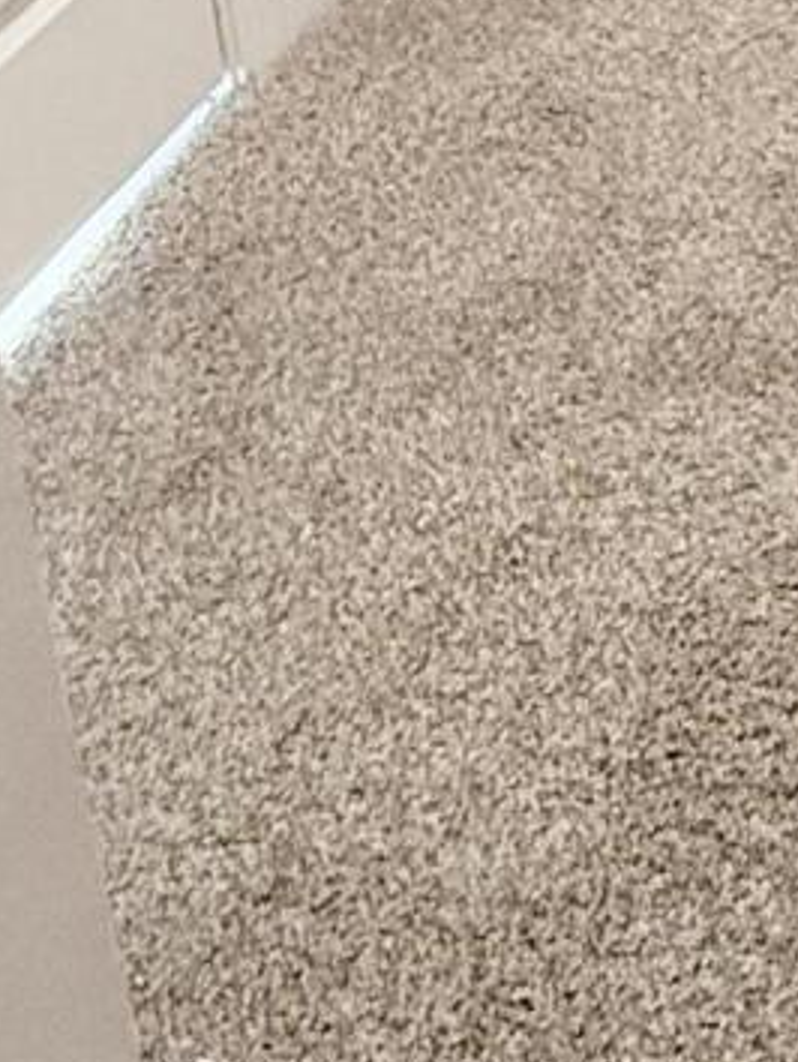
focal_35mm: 79
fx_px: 2425
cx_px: 1122
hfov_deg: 17.2
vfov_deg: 18.9
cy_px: -861
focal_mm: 2.22
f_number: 2.2
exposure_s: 1/60
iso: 250
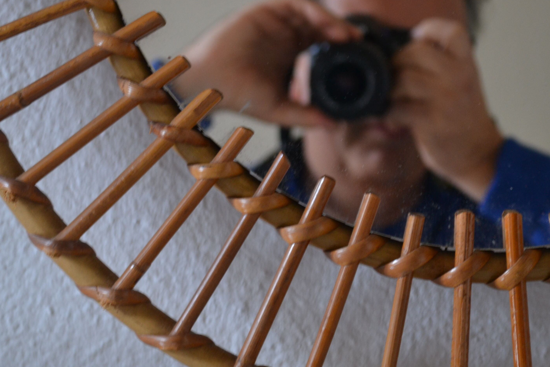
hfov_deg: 18.1
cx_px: 205
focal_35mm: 113
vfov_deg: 12.1
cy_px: 151
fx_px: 1726
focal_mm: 46
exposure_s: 1/15
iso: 400
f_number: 5.3
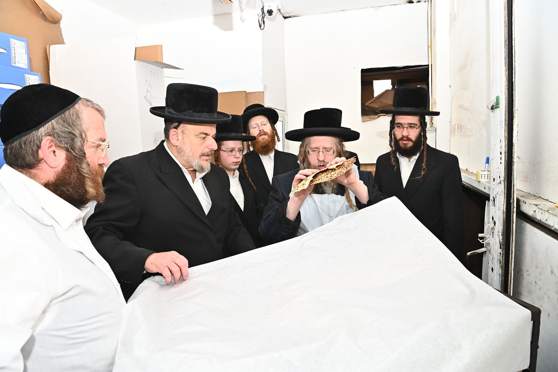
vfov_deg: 53.1
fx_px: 372
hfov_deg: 73.8
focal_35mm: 24
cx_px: 279
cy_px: 186
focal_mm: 24
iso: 1600
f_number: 9
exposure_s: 1/160
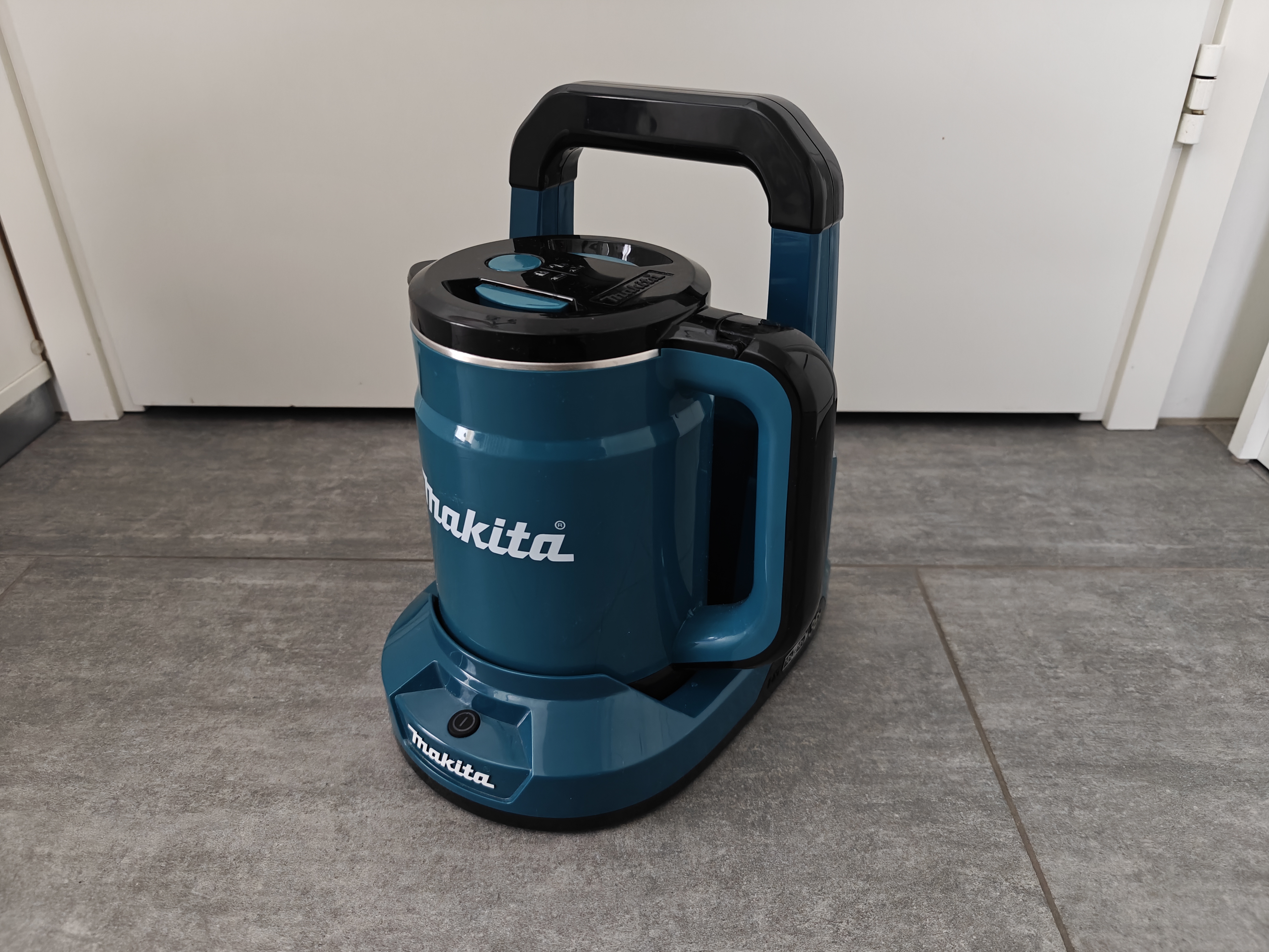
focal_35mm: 23
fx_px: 843
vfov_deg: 58.9
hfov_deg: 73.9
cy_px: 476
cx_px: 634
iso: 1000
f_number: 1.6
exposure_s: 1/50
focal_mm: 6.06
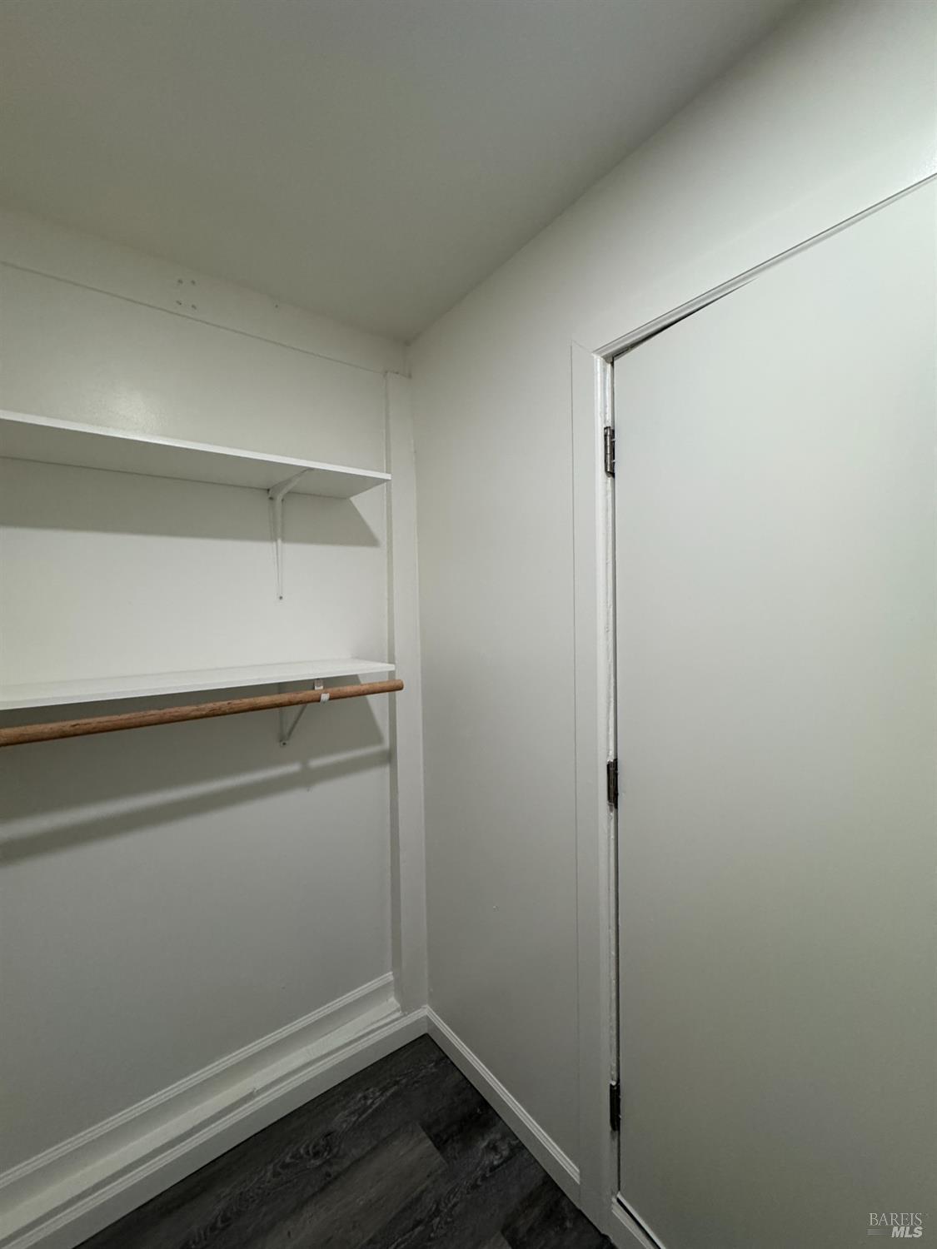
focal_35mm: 14
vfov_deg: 102.1
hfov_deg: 85.7
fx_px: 505
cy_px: 624
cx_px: 468
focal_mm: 2.22
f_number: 2.2
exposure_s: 1/120
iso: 320
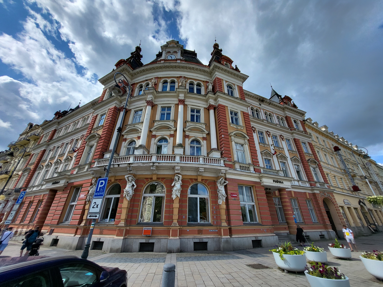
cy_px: 144
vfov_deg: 89.9
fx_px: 144
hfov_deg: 106.2
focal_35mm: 13
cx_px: 192
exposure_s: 1/1406
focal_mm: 1.74
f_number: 2.2
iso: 32
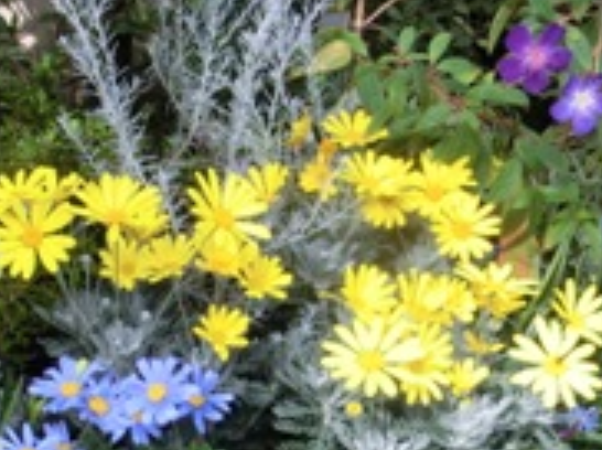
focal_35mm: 74
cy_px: 483
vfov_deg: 19.1
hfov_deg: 26.1
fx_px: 1285
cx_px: 169
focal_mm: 5.25
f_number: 3.5
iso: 100
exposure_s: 1/125
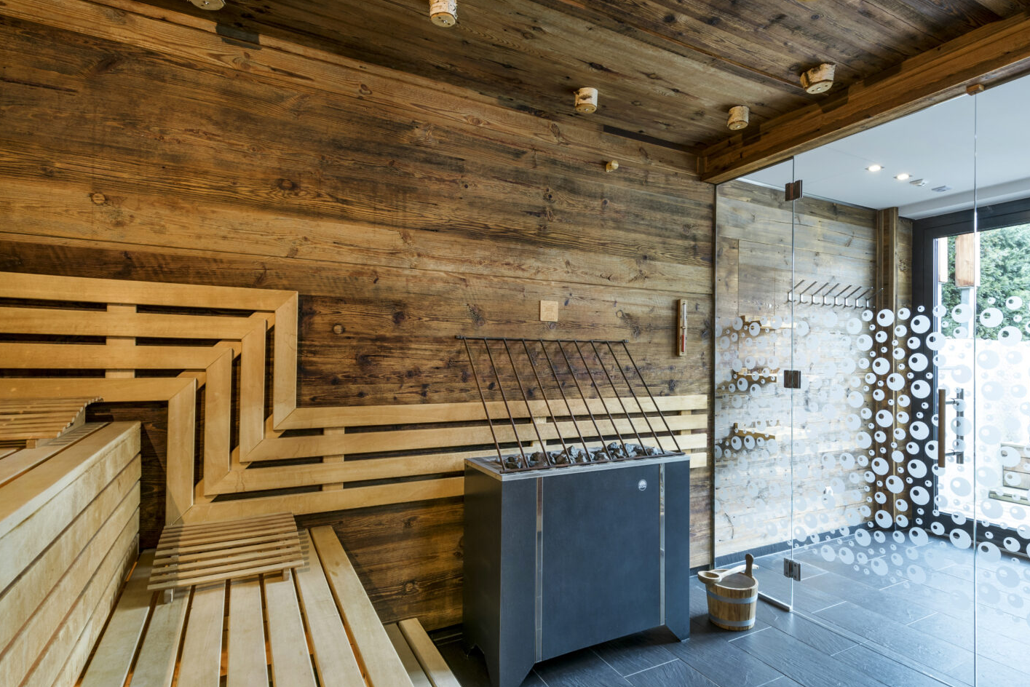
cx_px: 548
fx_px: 544
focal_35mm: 19
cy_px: 358
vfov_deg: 64.6
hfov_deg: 86.8
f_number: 13
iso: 125
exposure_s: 2.5
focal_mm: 14
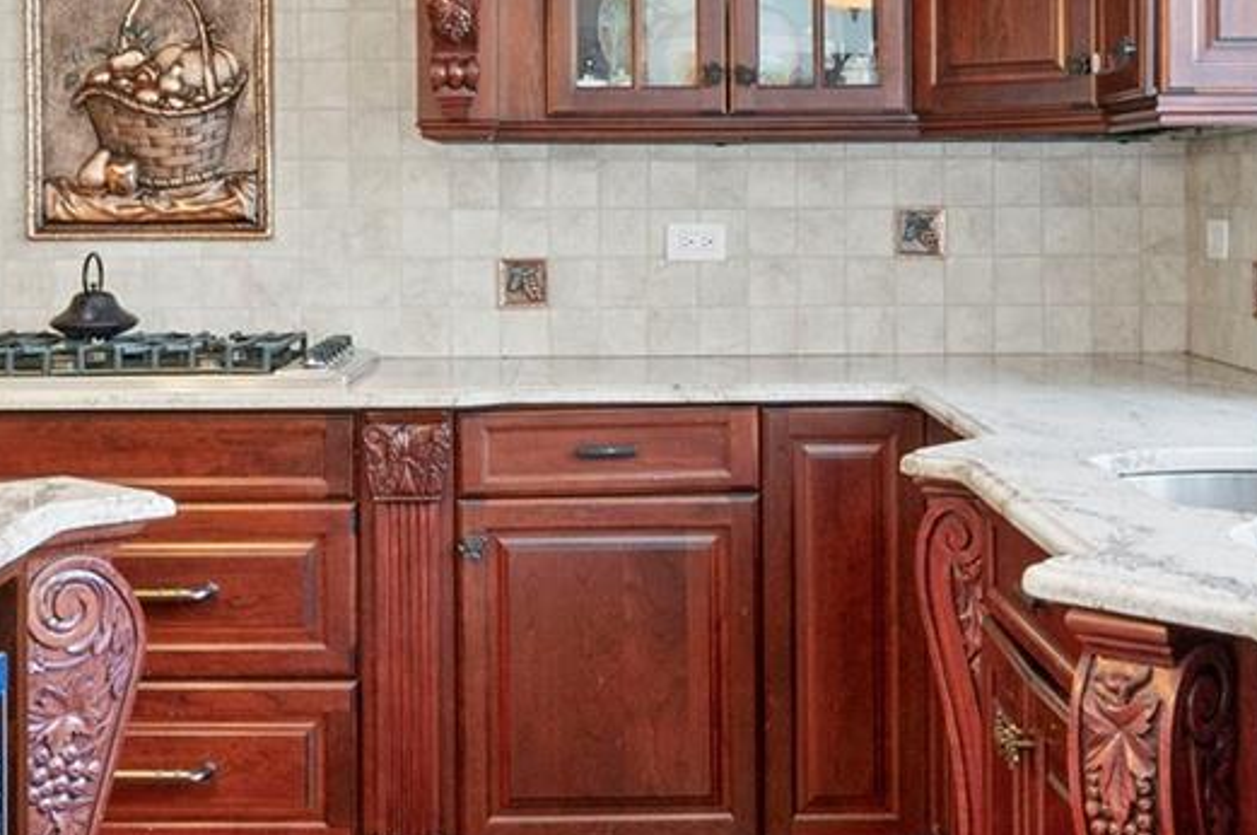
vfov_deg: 22.6
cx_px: 635
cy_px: 174
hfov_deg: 34.0
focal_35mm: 59
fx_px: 2057
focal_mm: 15
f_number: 8
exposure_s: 1/5
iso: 500
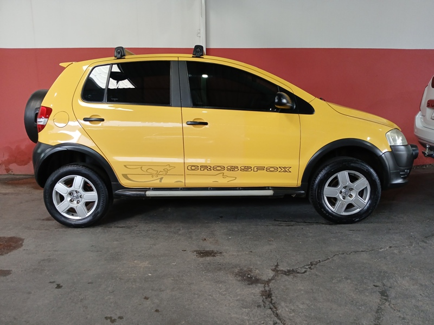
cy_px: 162
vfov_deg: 53.1
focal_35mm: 26
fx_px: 326
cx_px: 217
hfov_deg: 67.3
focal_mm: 3.98
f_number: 1.8
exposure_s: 1/50
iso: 125
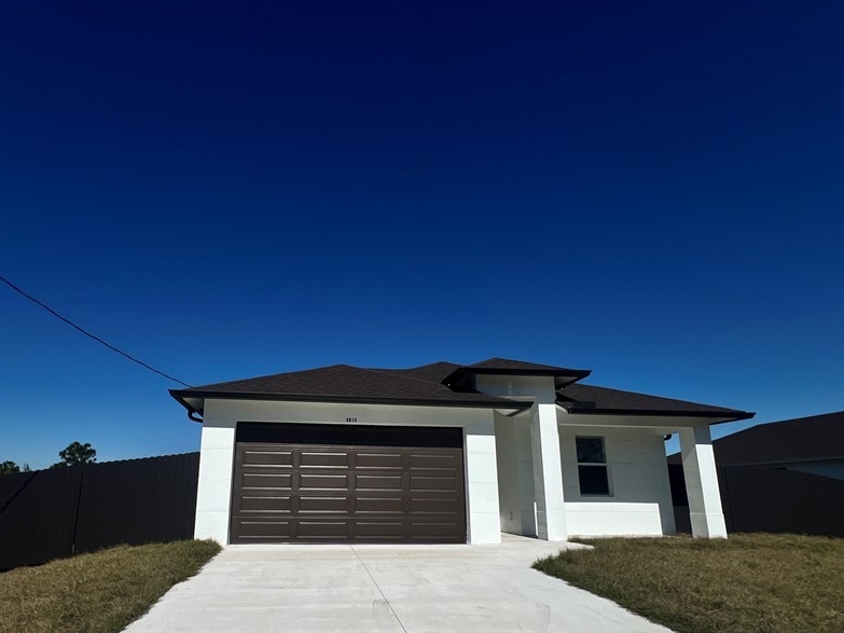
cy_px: 410
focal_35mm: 17
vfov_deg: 73.0
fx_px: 414
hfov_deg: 90.1
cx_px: 347
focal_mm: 1.57
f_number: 1.8
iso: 25
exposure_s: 1/6494
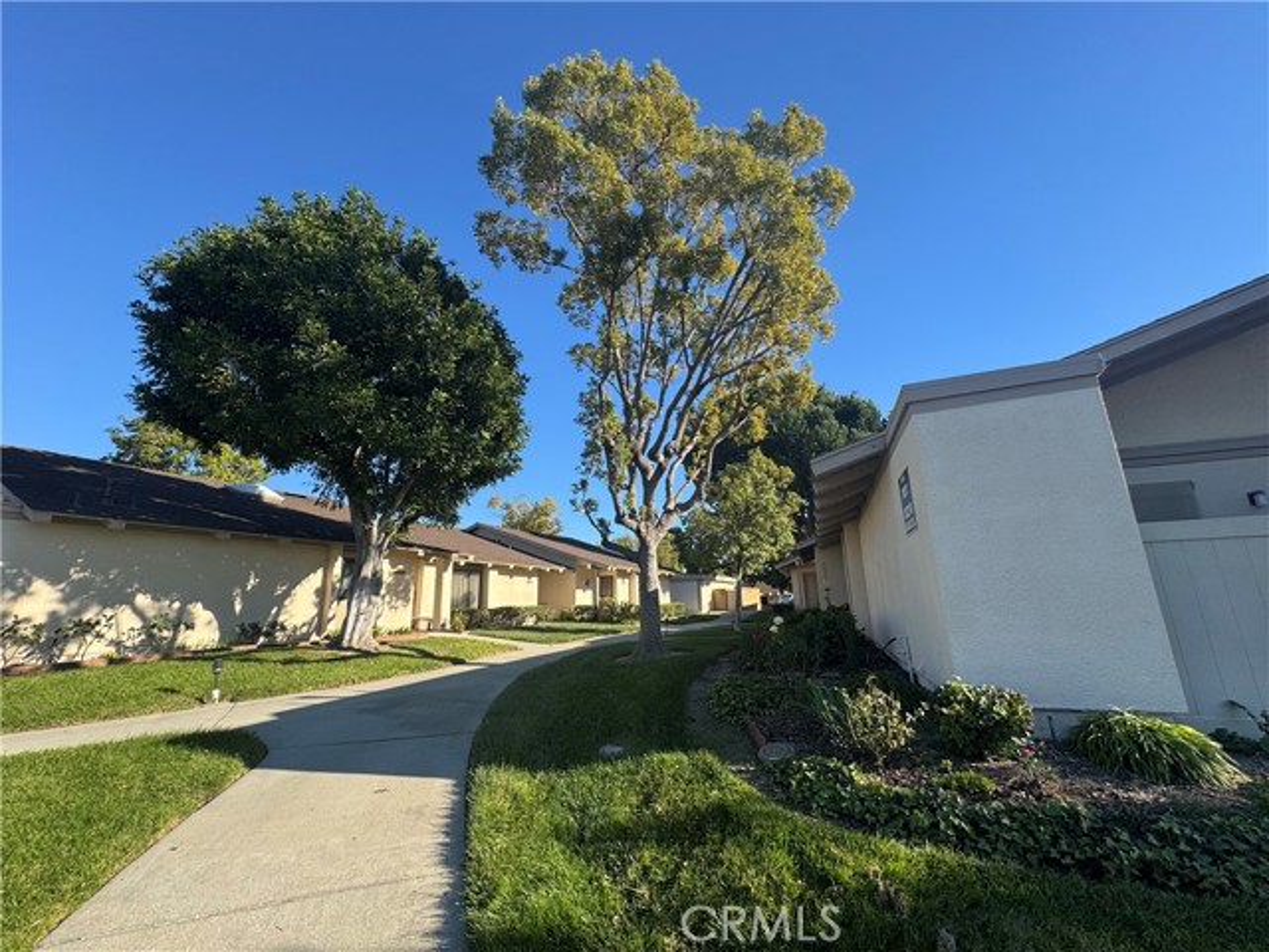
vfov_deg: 85.7
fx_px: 513
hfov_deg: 102.1
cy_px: 476
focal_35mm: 14
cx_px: 634
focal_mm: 2.22
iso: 40
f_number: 2.2
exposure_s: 1/763
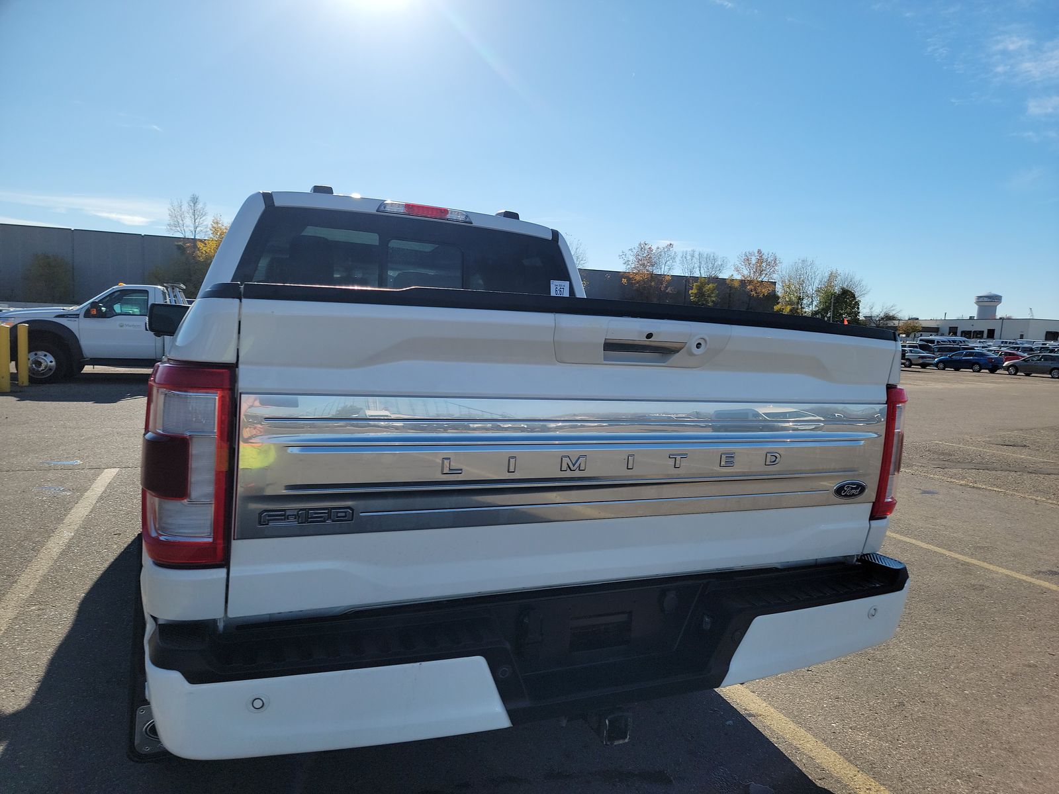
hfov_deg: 71.6
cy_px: 397
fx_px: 734
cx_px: 530
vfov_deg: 56.8
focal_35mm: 24
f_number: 1.8
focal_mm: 6.7
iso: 50
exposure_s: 1/1123
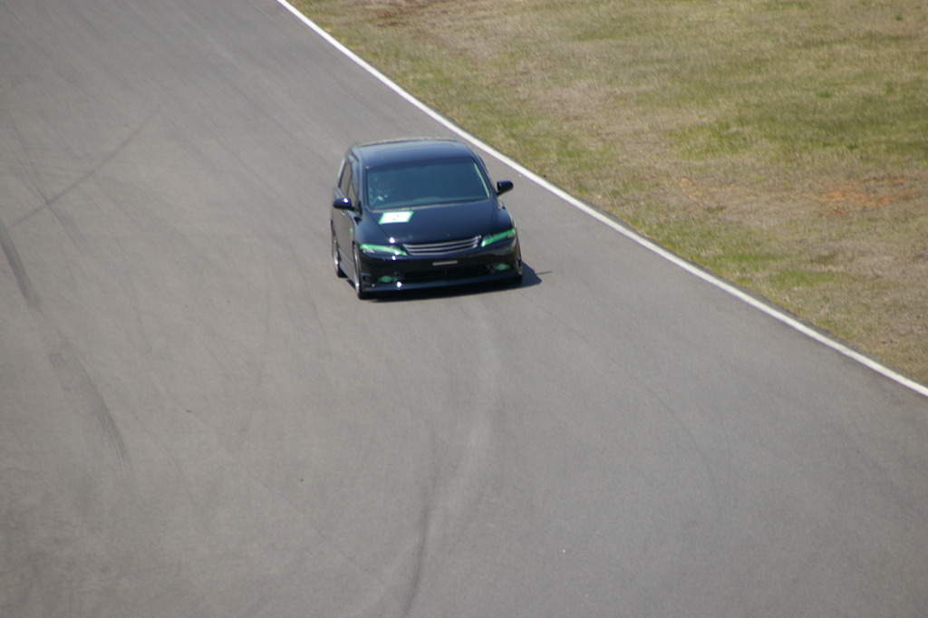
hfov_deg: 5.5
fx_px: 9663
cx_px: 464
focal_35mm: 375
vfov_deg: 3.7
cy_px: 309
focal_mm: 250
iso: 200
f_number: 8
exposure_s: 1/500
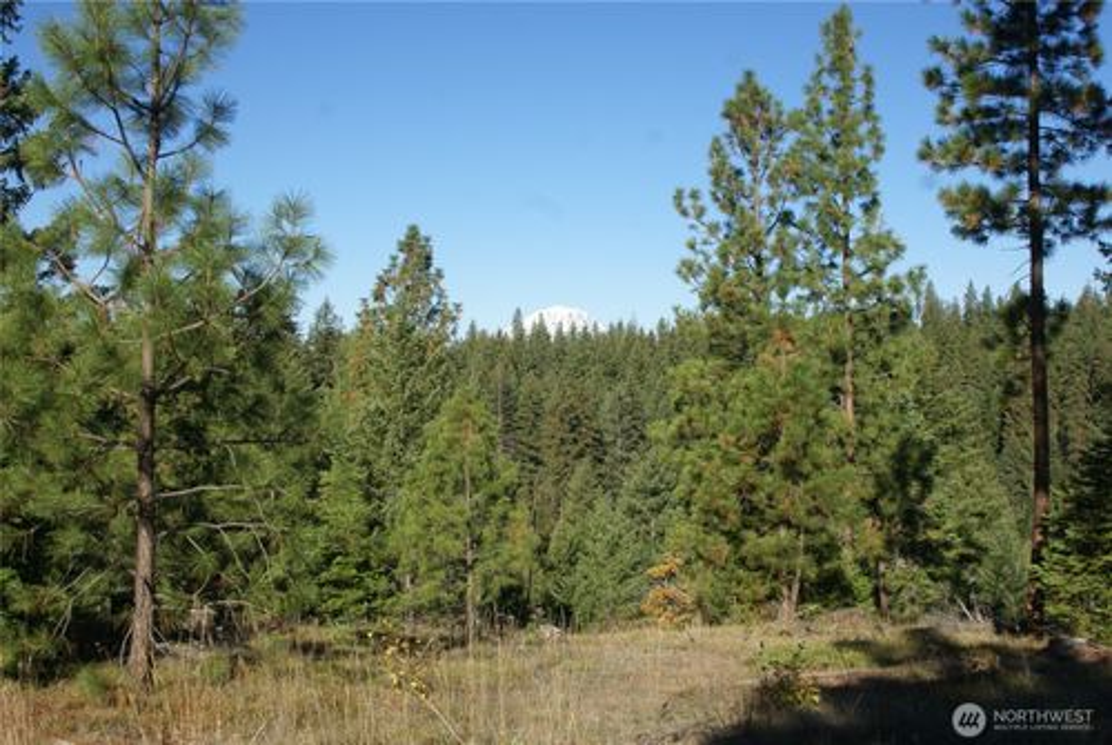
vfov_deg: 32.0
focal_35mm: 42
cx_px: 556
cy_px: 372
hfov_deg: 46.3
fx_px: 1299
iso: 100
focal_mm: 28
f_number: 11
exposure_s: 1/200
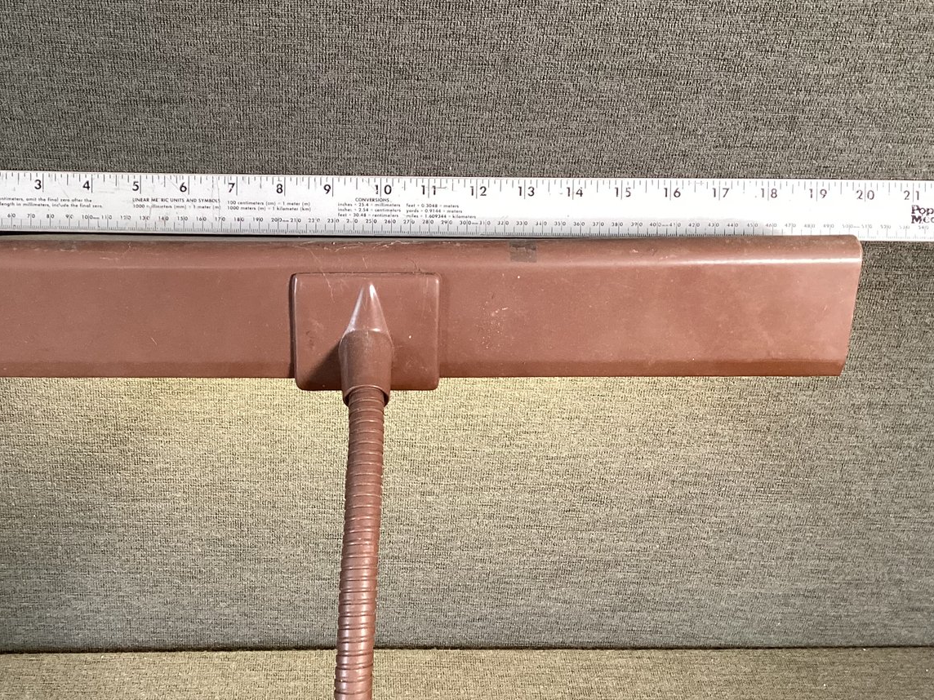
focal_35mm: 41
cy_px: 330
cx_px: 352
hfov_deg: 45.4
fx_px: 1106
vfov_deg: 35.1
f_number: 2.4
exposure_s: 1/50
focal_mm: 3.3
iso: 125
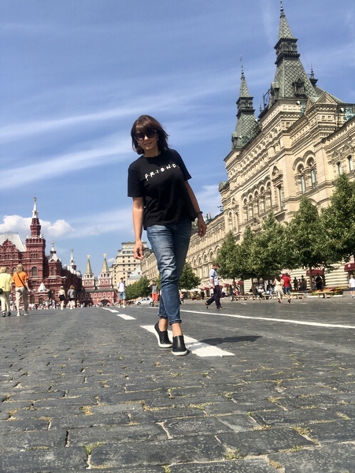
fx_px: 437
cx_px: 178
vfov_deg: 56.8
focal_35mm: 32
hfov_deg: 44.2
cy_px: 236
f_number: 2.2
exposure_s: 1/1148
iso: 20
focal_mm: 2.87
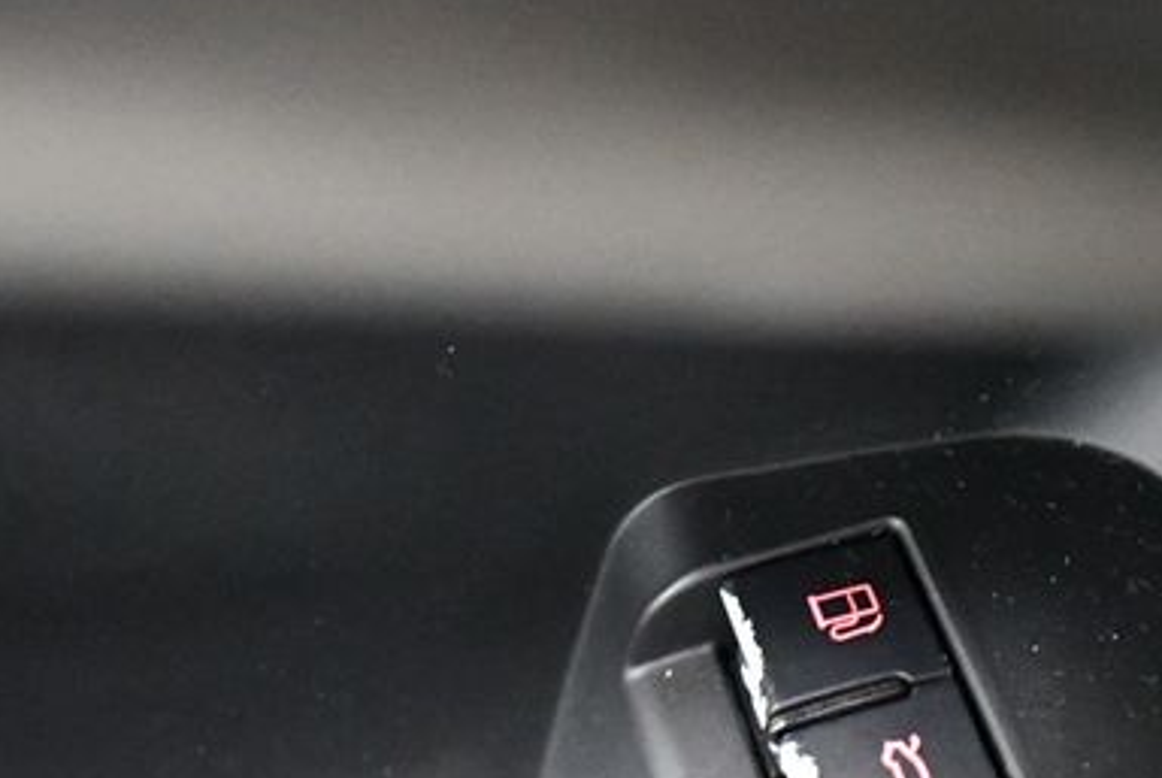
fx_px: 1939
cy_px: 566
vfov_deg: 22.5
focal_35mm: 60
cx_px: 702
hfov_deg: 33.3
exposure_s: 1/60
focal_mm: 18
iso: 10000
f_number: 3.5
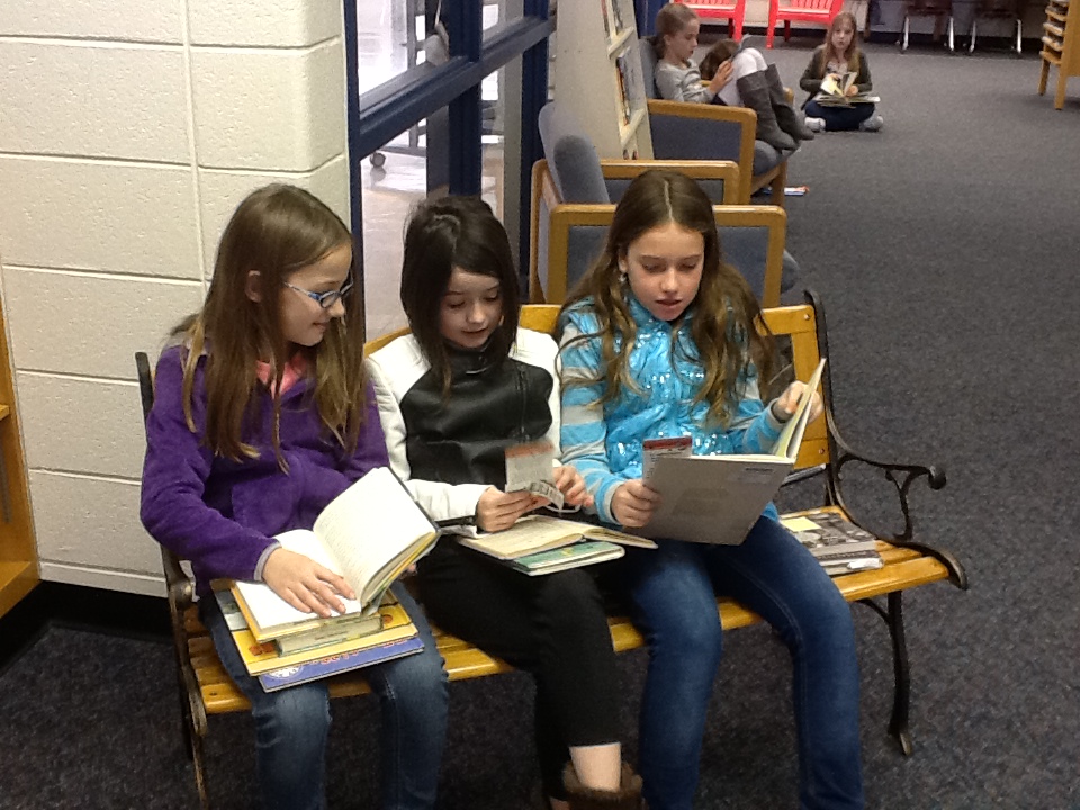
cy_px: 405
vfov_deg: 32.9
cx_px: 540
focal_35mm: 44
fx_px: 1373
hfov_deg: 42.9
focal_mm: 2.03
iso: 100
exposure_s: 1/30
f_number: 2.4
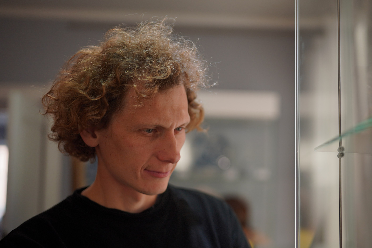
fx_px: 527
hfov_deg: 38.1
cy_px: 151
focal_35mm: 51
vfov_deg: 26.4
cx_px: 268
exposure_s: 1/200
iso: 100
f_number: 1.2
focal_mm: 35
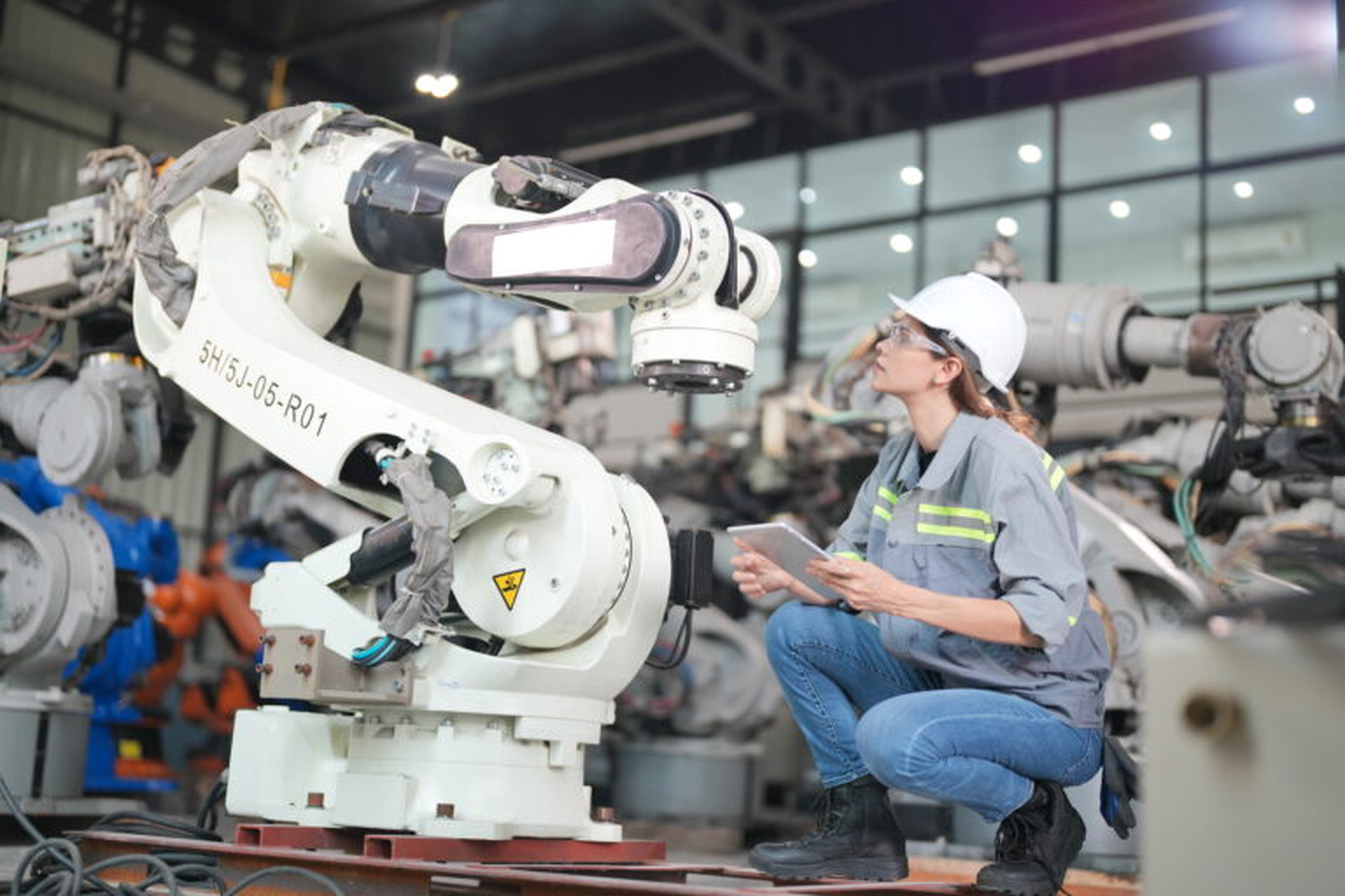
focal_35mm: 50
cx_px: 672
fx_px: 1868
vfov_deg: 27.0
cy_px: 448
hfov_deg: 39.6
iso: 320
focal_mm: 50
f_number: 1.2
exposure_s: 1/202
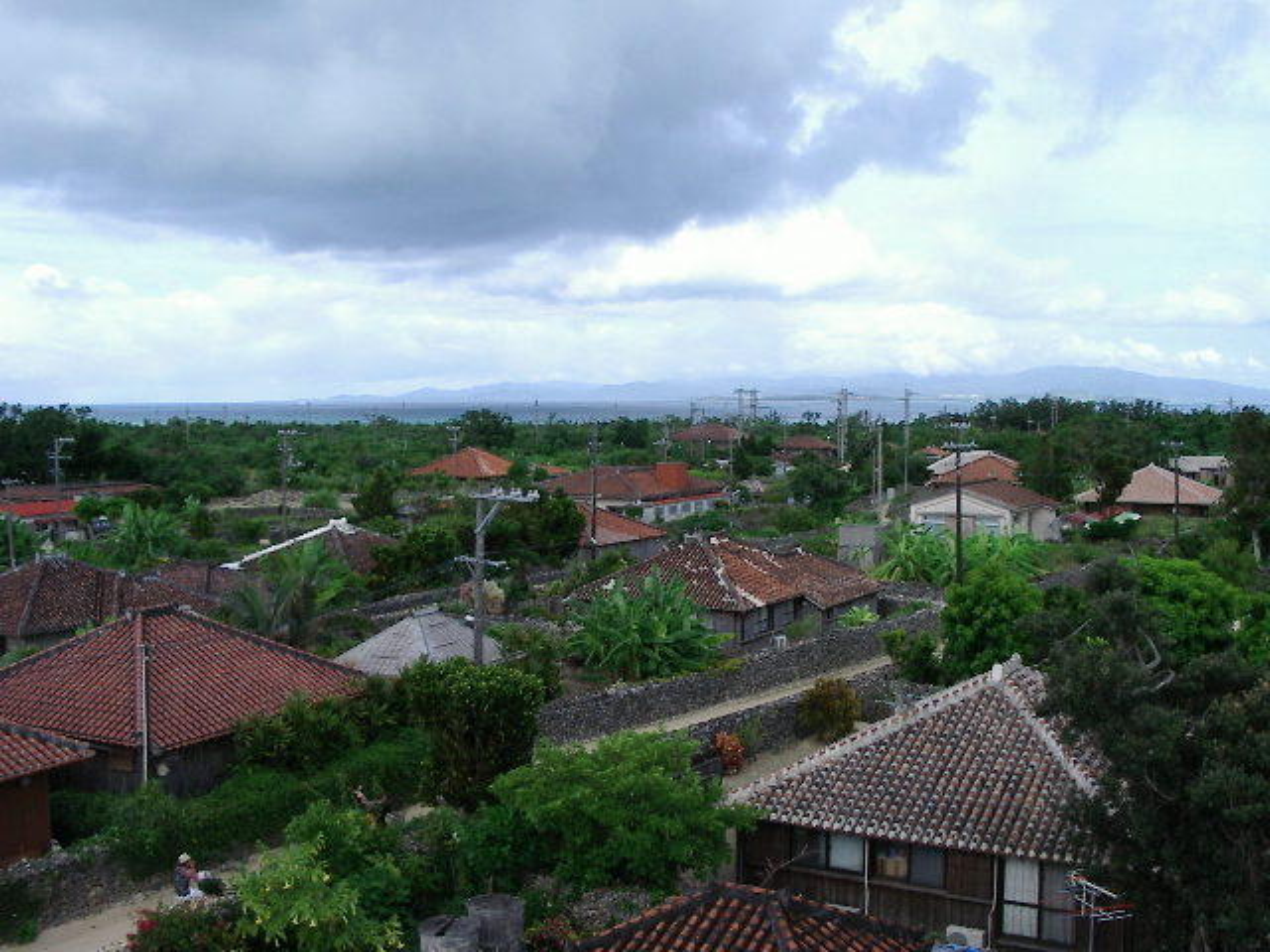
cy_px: 476
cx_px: 635
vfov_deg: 37.7
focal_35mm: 38
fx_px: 1394
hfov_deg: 49.0
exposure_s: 1/320
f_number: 4.8
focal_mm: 5.8
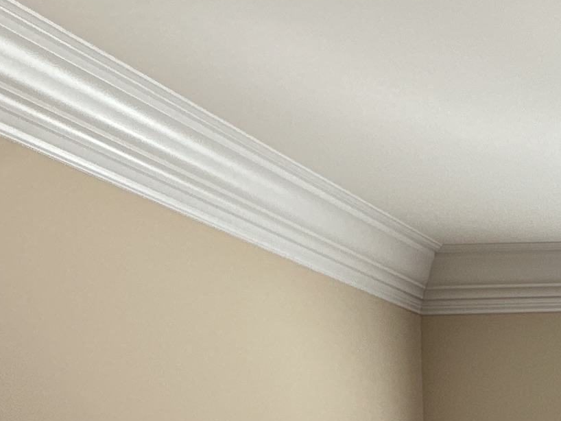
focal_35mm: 69
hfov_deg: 20.8
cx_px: 971
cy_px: 588
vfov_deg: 19.2
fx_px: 1119
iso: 40
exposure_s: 1/125
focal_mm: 2.22
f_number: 2.2
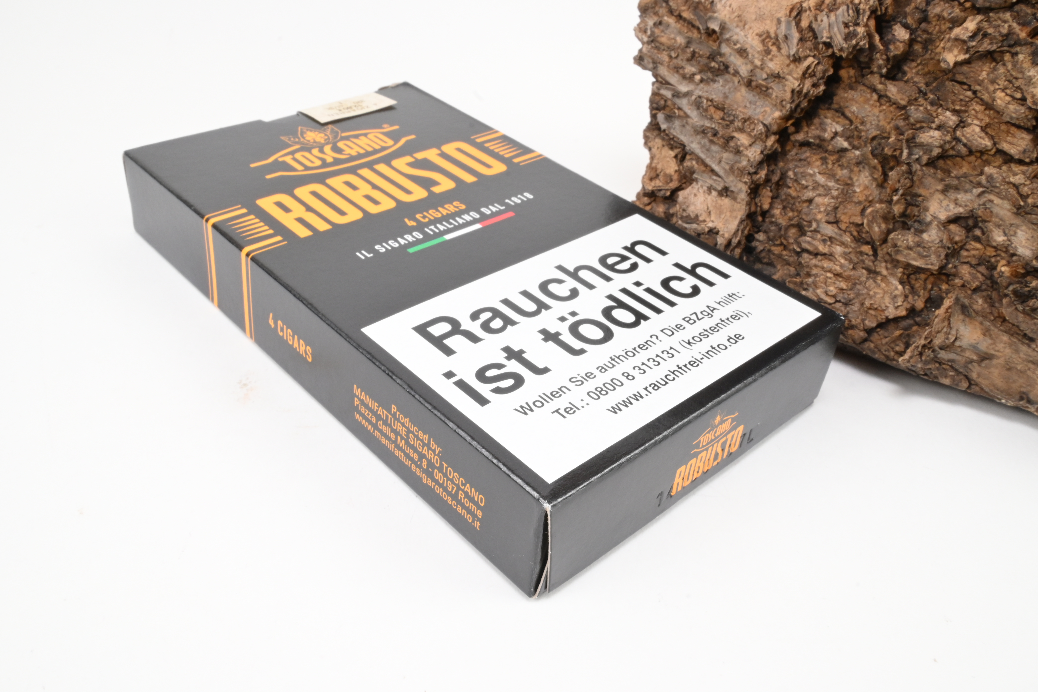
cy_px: 346
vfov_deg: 41.7
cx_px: 519
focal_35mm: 32
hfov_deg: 59.5
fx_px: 908
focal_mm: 21
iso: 640
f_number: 22
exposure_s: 1/15
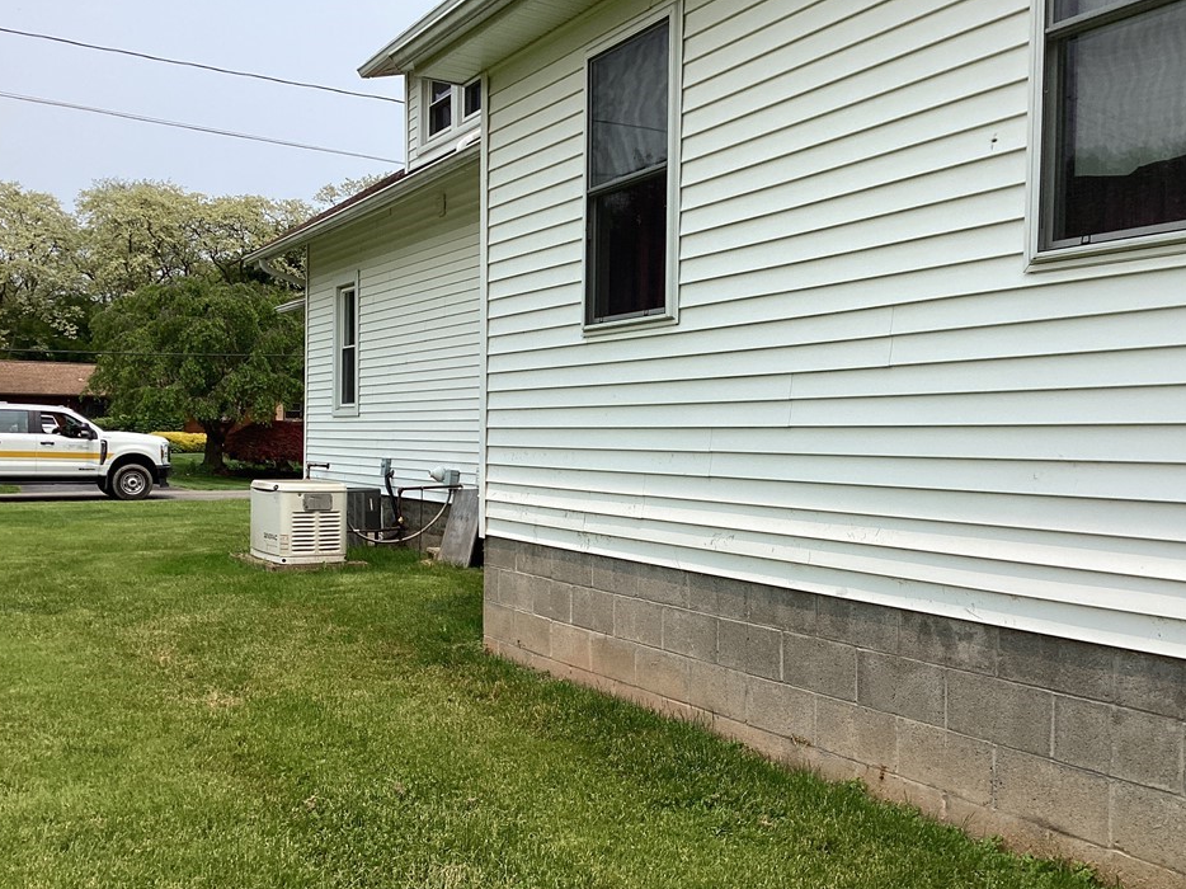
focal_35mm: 34
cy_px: 472
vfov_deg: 41.8
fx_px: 1165
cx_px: 631
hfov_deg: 53.9
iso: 25
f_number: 2.4
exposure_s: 1/1481
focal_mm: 3.3
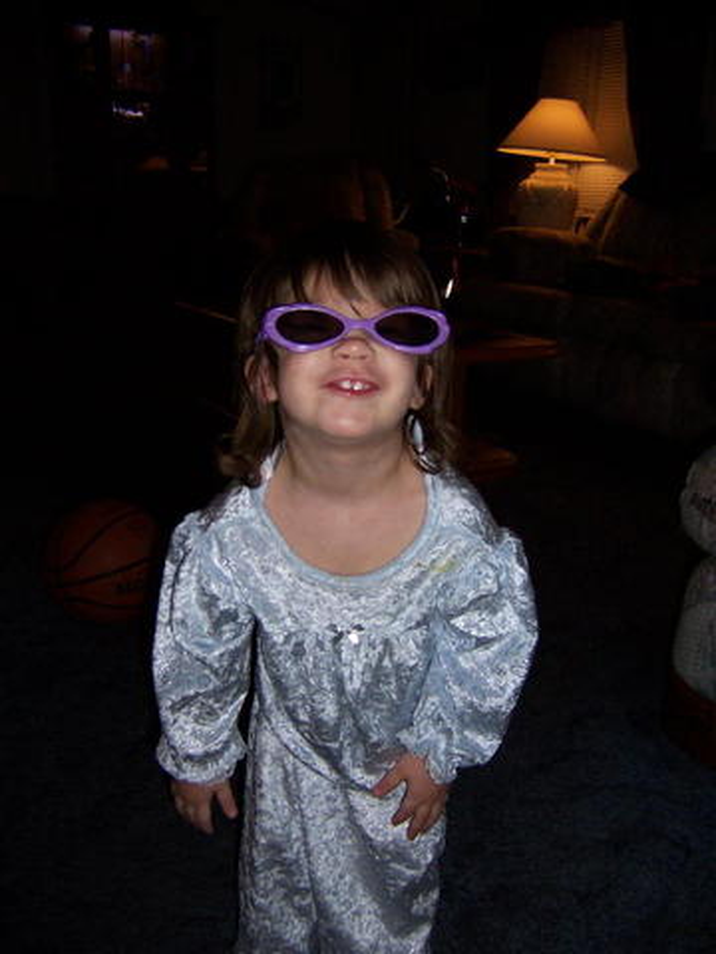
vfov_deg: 55.4
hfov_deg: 42.9
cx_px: 358
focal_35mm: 33
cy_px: 477
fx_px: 910
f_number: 2.8
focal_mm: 5.5
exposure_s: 1/60
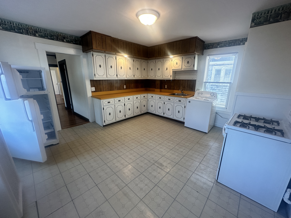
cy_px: 109
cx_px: 146
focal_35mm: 14
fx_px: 118
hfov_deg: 102.1
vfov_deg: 85.7
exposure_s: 1/120
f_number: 2.2
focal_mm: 2.22
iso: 160
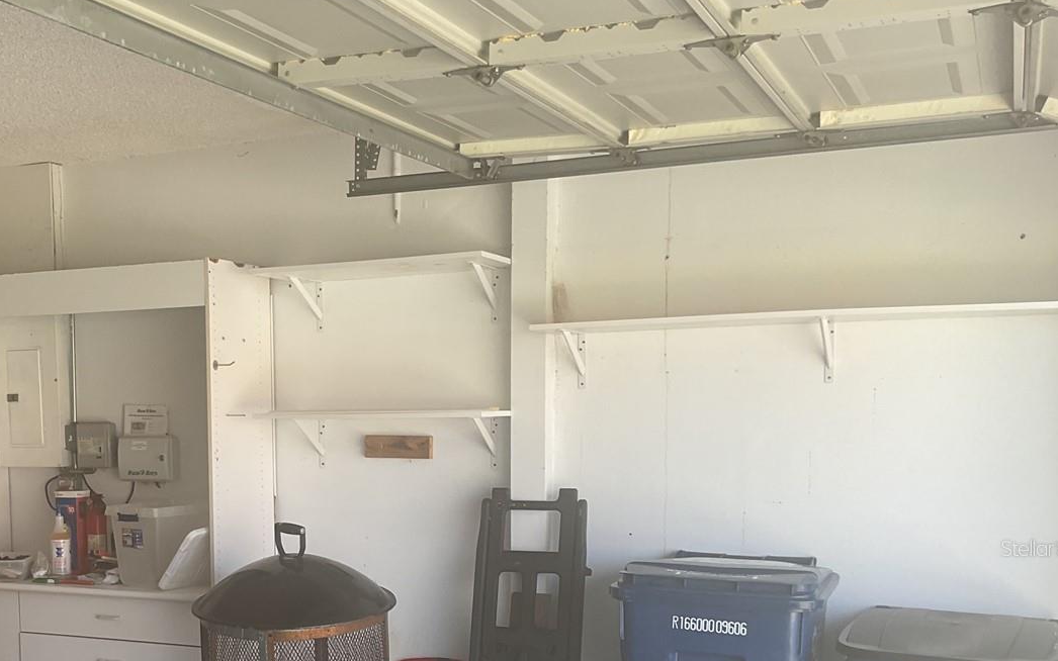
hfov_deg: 41.6
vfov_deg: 26.8
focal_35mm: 47
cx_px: 287
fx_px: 1355
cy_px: 548
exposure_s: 1/120
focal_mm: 3
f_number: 1.8
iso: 16
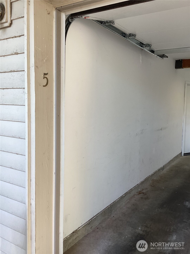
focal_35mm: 31
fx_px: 227
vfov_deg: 58.4
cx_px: 95
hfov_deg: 45.4
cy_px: 127
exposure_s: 1/60
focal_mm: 3.3
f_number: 2.4
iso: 64
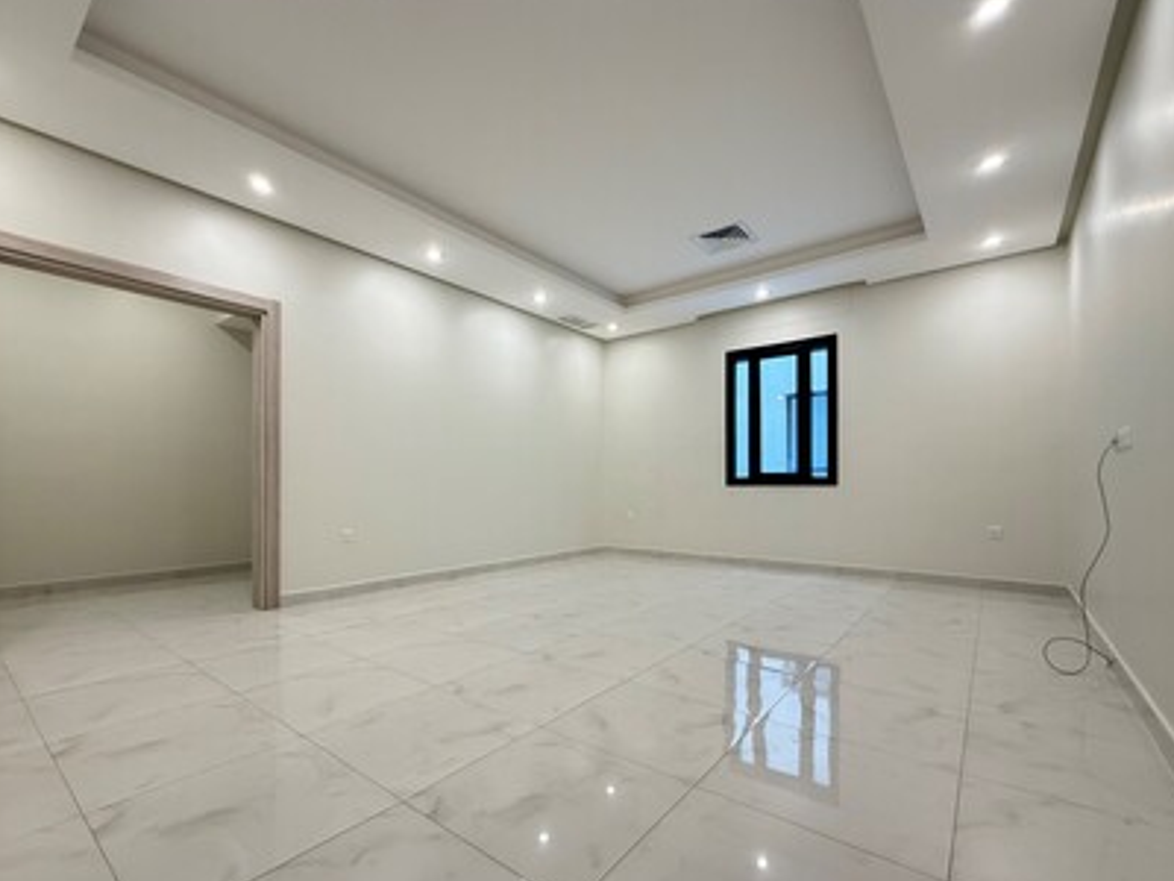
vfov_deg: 77.9
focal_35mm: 16
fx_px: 543
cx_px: 547
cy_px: 483
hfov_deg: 94.4
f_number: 2.2
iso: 250
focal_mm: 2.22
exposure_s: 1/100
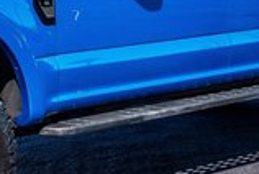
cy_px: 30
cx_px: 44
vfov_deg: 9.5
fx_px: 1038
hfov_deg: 14.1
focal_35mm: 144
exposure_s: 1/400
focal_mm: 38
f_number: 13
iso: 200
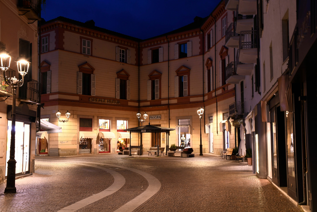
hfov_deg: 43.6
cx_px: 158
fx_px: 396
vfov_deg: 29.9
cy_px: 106
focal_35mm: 45
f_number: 9
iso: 500
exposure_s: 1/2
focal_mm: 30
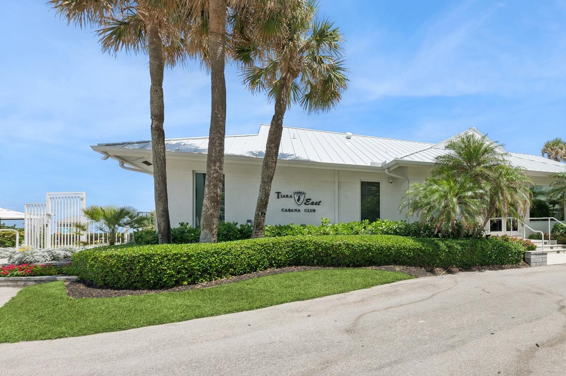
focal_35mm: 17
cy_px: 220
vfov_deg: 69.8
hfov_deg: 88.8
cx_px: 393
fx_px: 267
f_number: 8
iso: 160
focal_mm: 12
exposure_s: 1/800
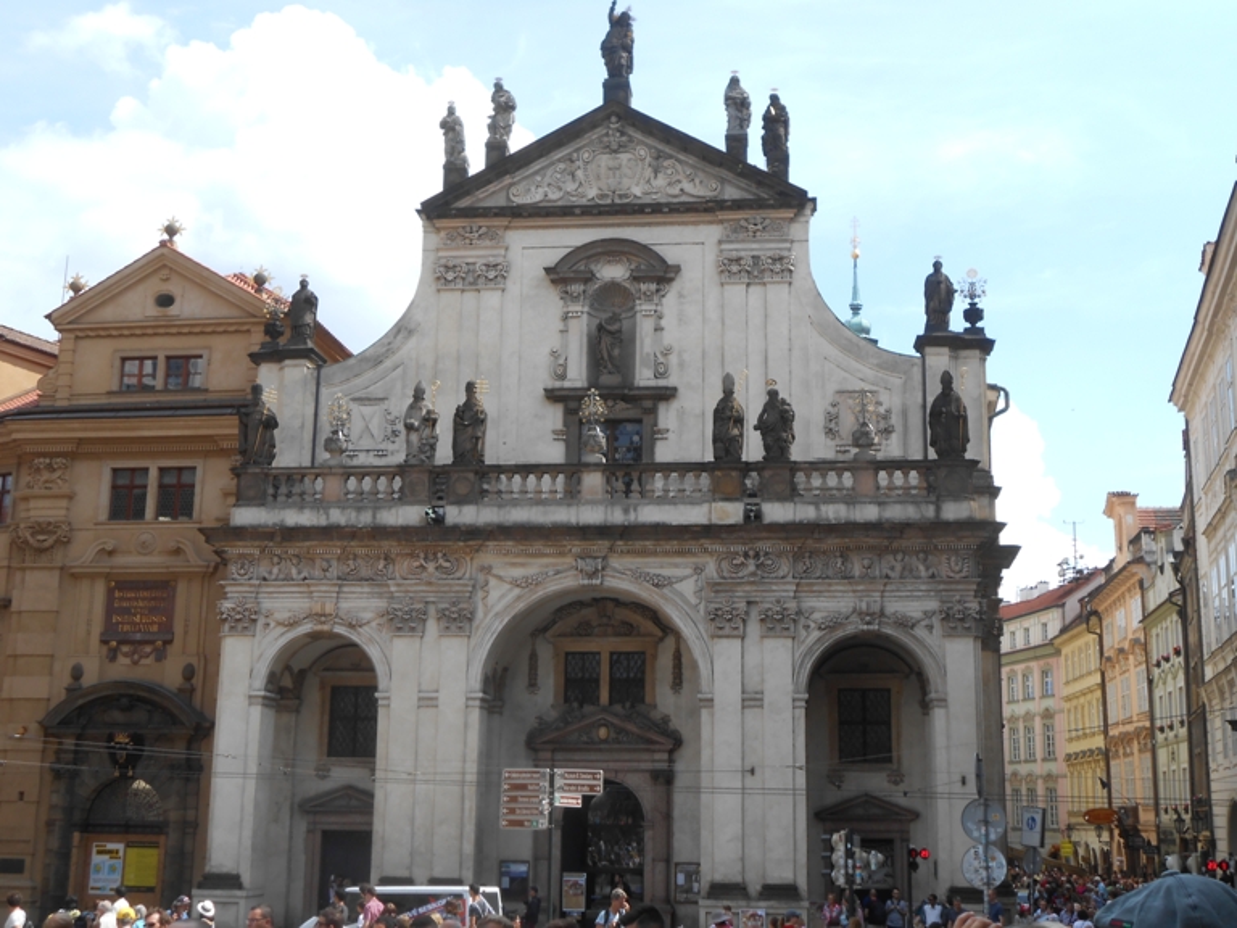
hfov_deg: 42.9
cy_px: 464
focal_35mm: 44
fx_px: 1572
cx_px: 618
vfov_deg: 32.9
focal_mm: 7.8
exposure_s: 1/400
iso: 80
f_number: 4.5
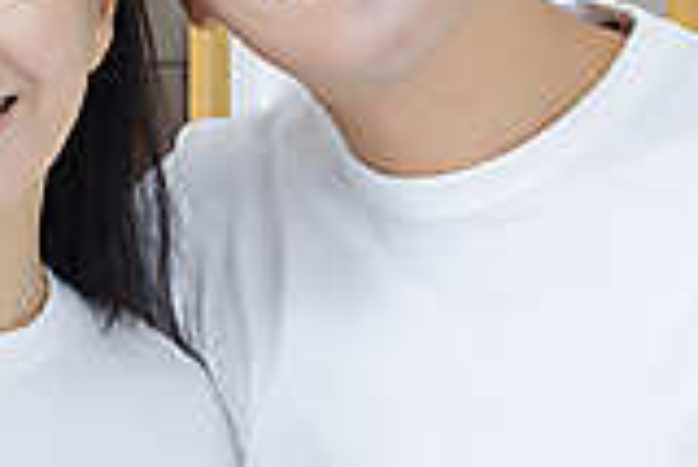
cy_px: 223
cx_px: 70
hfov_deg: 6.5
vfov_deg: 4.3
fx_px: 6171
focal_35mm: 318
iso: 100
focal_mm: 85
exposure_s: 1/125
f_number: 5.6
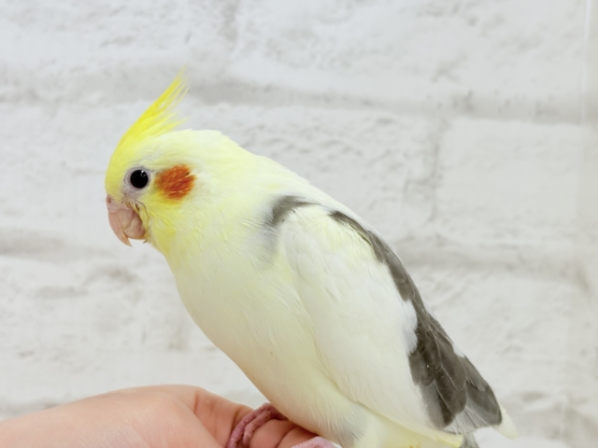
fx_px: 898
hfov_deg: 36.8
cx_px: 299
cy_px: 224
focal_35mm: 52
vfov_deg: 28.0
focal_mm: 5.96
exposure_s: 1/100
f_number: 1.6
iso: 64
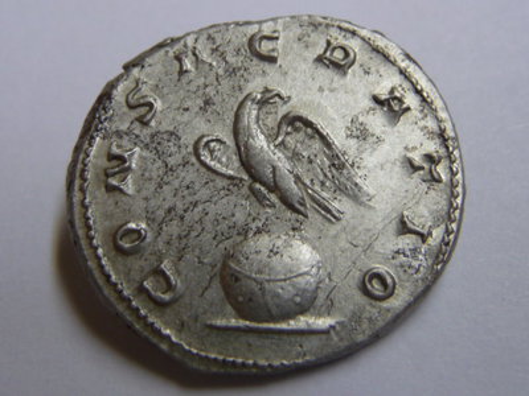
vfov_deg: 29.1
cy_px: 198
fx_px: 764
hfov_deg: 38.2
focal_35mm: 50
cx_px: 264
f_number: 3.4
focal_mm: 5
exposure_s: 1/30
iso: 100
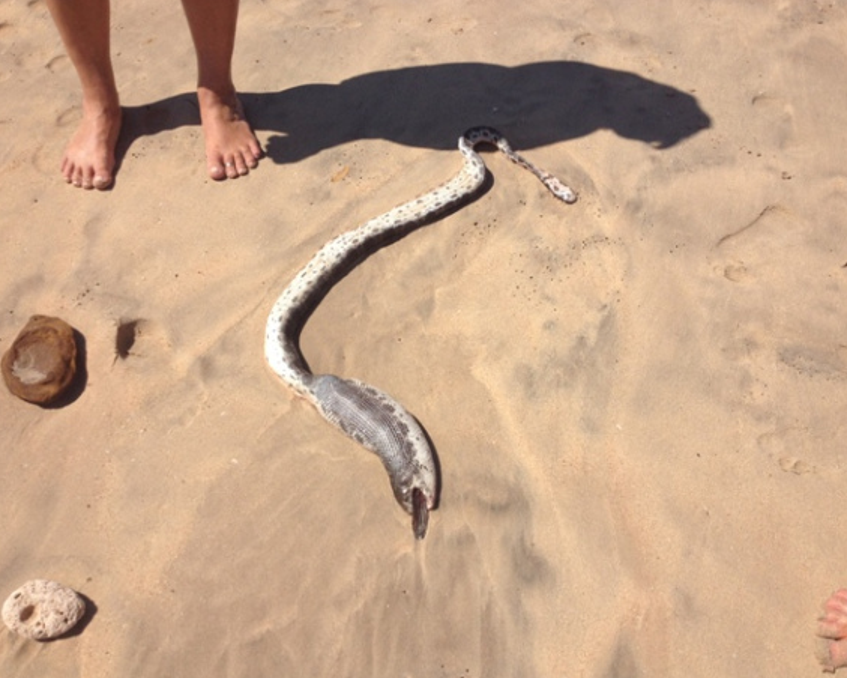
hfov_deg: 49.1
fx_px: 927
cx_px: 441
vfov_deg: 40.1
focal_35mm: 37
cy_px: 338
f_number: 2.4
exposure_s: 1/2762
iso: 50
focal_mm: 4.28
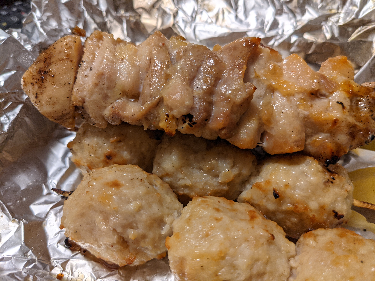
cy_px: 140
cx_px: 188
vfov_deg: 51.4
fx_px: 292
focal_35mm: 27
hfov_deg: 65.3
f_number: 1.73
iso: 47
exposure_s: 1/23.8
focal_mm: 4.38
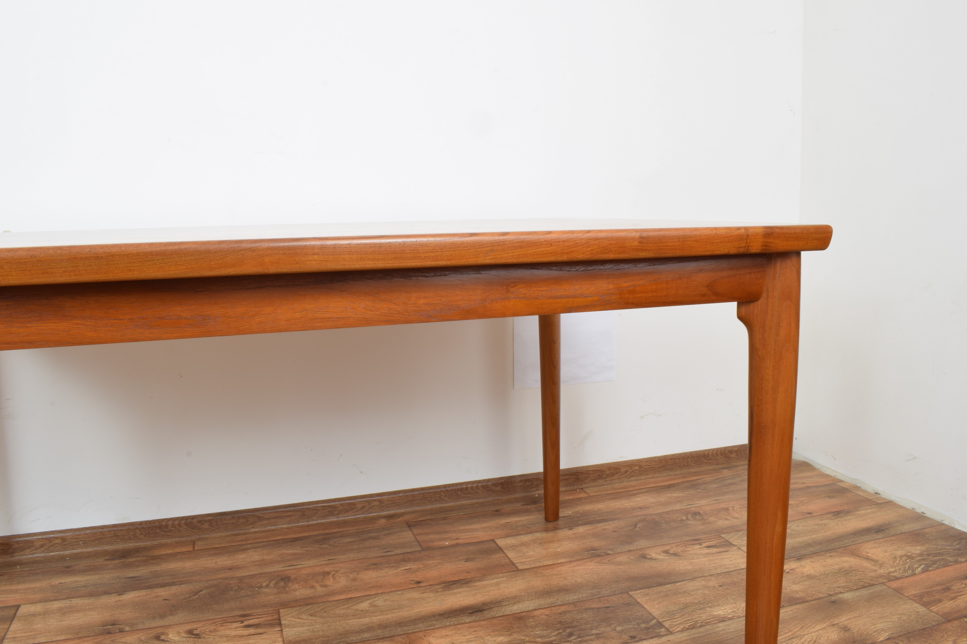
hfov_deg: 67.4
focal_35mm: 27
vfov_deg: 47.9
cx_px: 484
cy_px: 322
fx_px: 725
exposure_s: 5
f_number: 22
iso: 100
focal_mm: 18
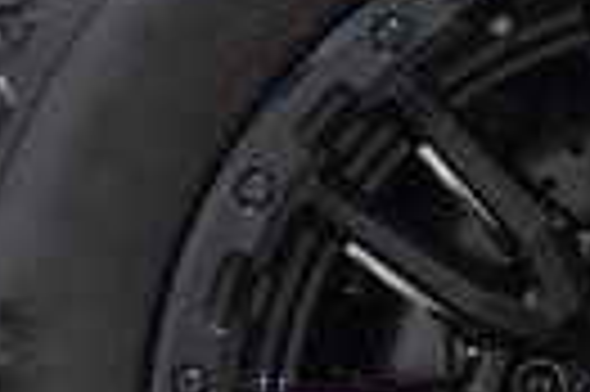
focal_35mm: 294
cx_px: 721
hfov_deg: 7.0
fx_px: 4812
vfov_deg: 4.7
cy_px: 426
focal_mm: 40
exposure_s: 1/60
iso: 1600
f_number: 2.8
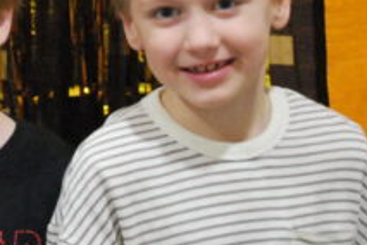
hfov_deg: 10.1
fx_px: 2059
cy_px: -104
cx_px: -14
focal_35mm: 202
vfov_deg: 6.7
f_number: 4.5
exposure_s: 1/30
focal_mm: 28
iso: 1600
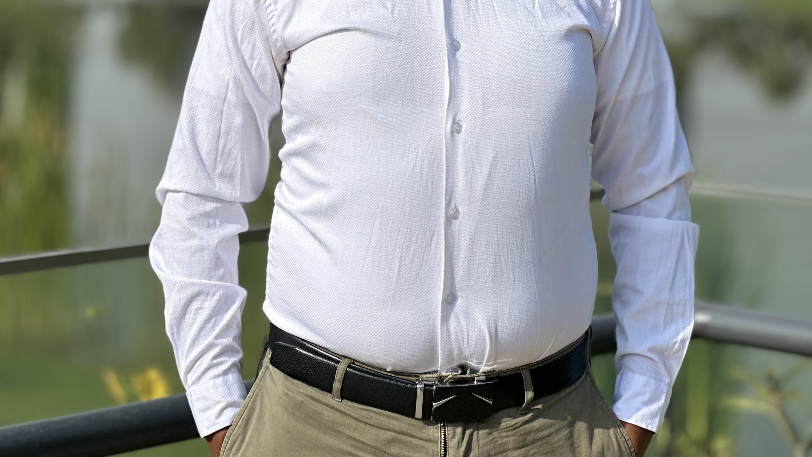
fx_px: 2412
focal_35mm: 112
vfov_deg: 10.7
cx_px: 406
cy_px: -69
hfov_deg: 19.1
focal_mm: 9
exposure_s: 1/840
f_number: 2.8
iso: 32
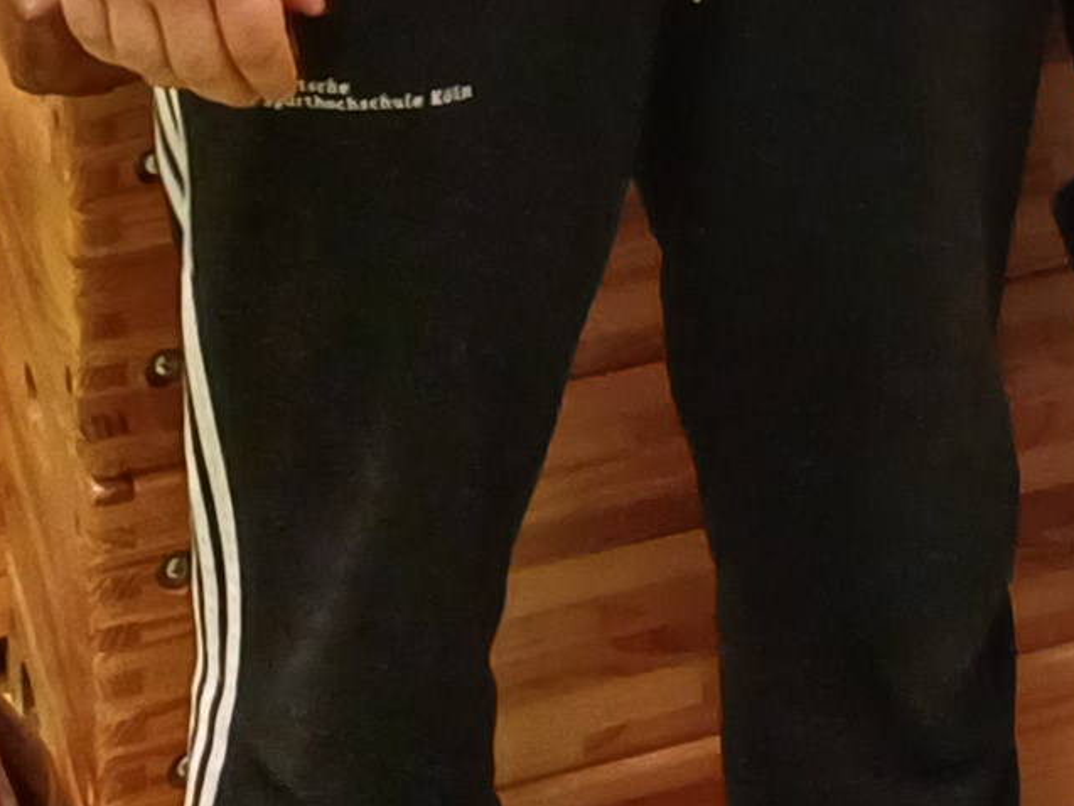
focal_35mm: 157
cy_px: -1249
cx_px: 2222
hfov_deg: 11.3
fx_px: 4872
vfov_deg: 8.5
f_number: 1.8
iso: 400
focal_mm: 4.65
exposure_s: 1/50
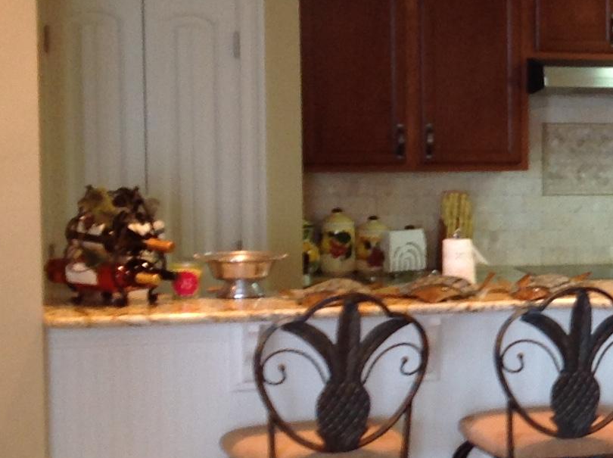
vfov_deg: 13.2
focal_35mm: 112
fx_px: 1980
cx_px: 835
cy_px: 245
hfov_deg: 16.5
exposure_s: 1/15
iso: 64
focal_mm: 4.28
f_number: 2.4
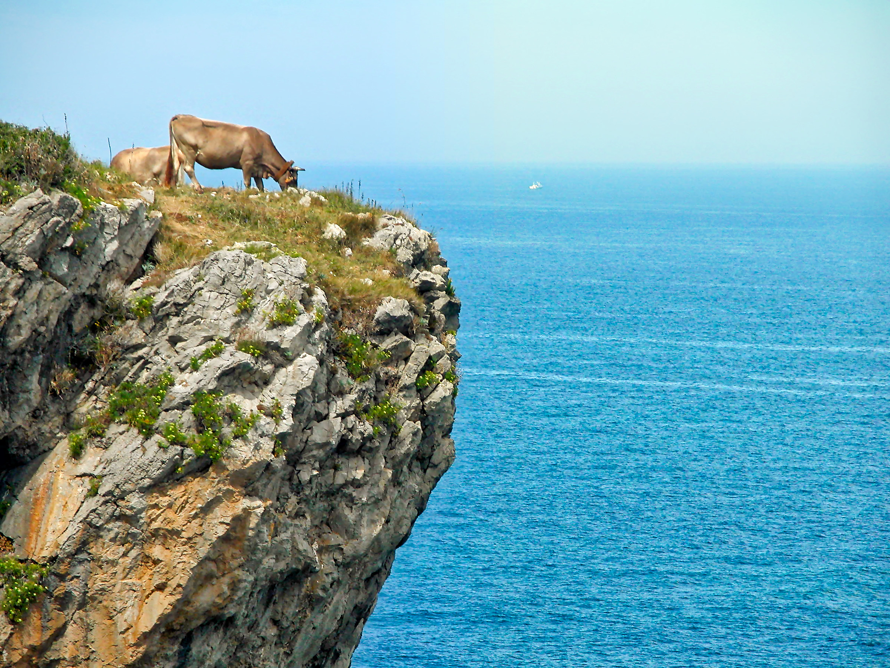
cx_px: 445
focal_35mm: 239
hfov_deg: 8.3
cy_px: 334
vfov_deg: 6.2
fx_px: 6145
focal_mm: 61.5
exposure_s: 1/500
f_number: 4.6
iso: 100
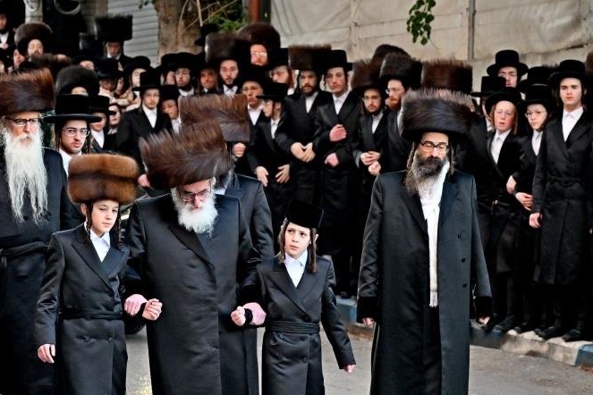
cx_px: 220
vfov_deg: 7.9
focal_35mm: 173
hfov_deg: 11.9
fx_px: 2849
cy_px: 303
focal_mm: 75
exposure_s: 1/400
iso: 640
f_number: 4
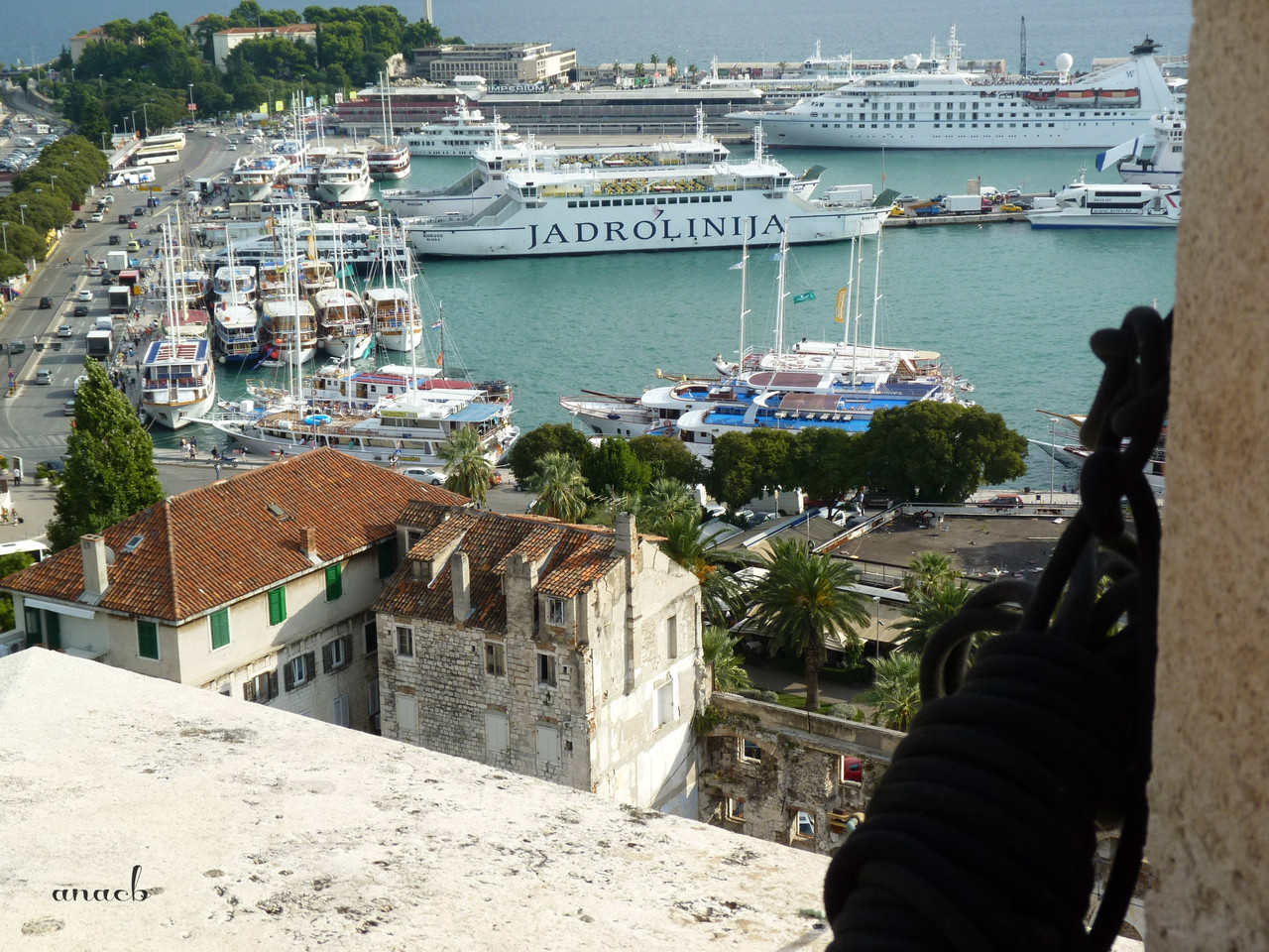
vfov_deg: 27.5
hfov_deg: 36.2
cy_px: 476
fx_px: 1943
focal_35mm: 53
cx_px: 634
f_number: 5
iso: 80
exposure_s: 1/250
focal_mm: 9.5
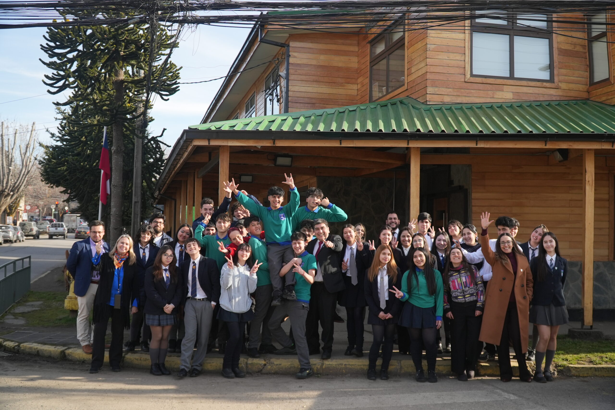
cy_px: 205
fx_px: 666
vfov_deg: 34.2
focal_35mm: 39
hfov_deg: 49.6
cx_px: 308
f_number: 4
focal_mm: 26
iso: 320
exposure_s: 1/1250
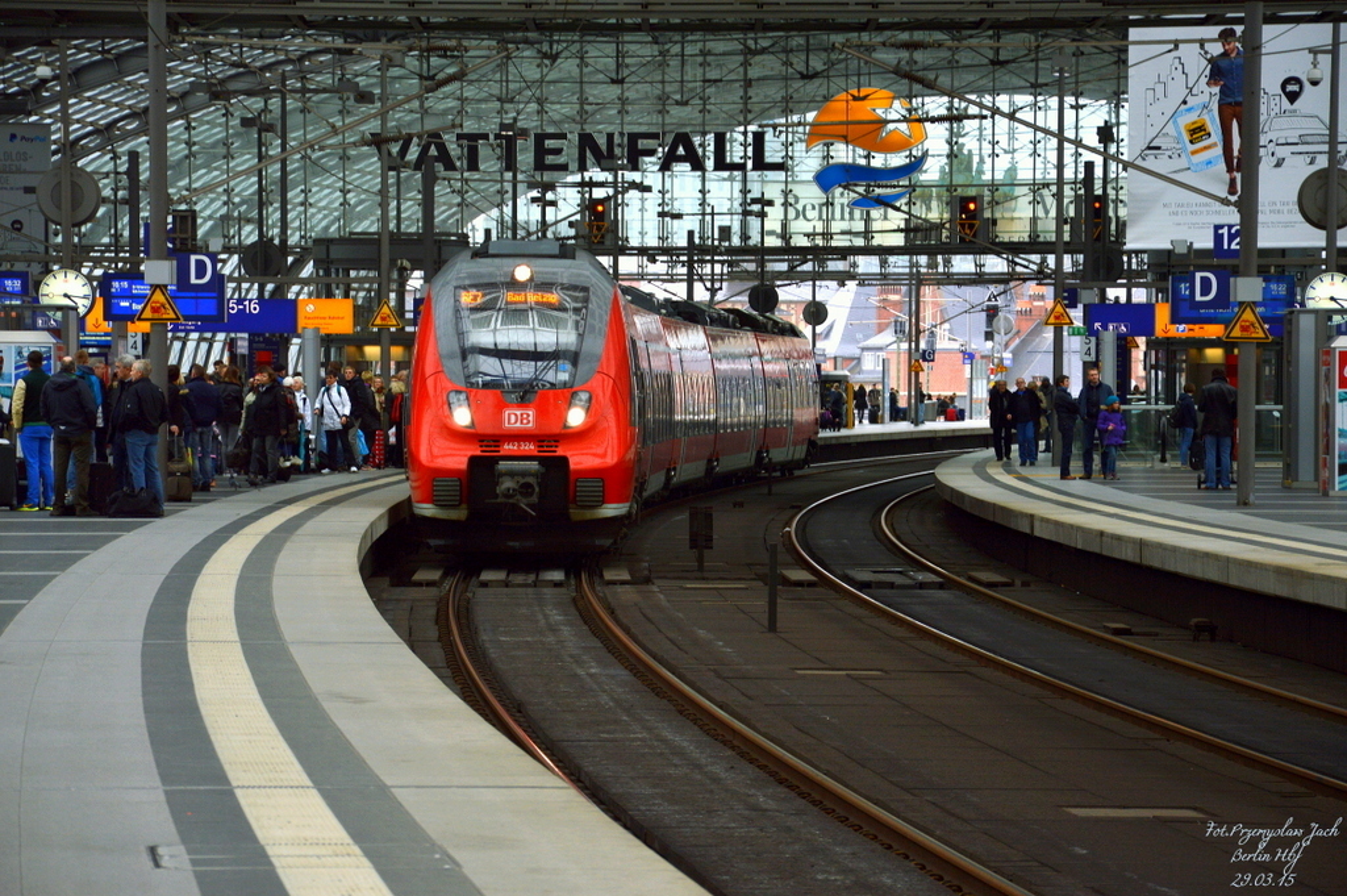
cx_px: 674
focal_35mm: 158
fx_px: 5888
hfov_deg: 13.1
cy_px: 448
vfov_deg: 8.7
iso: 200
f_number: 7.1
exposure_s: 1/125
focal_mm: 105
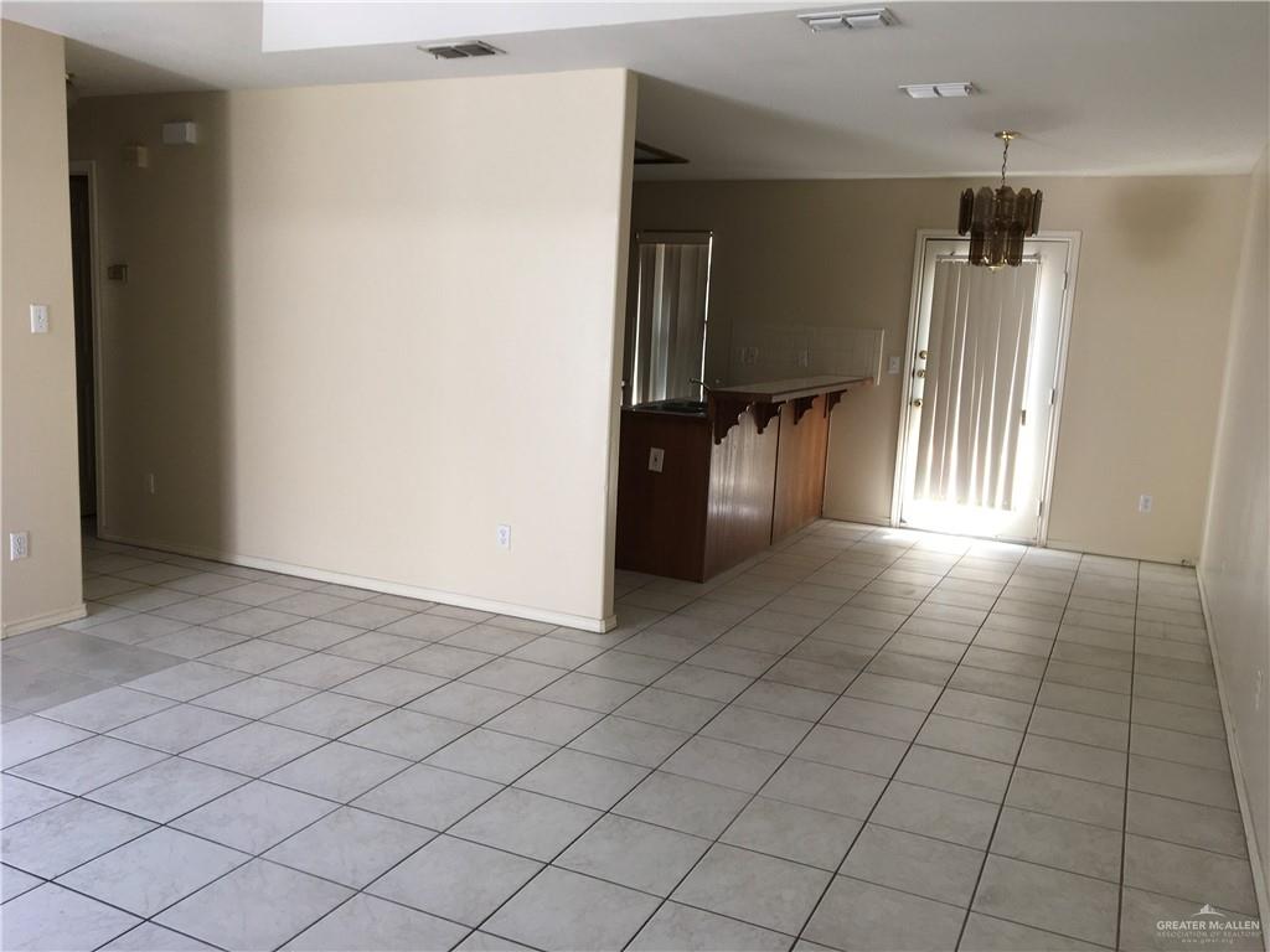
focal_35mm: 29
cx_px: 635
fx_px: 1064
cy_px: 476
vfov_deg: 48.2
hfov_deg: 61.7
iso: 32
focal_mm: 4.15
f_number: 2.2
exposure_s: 1/30
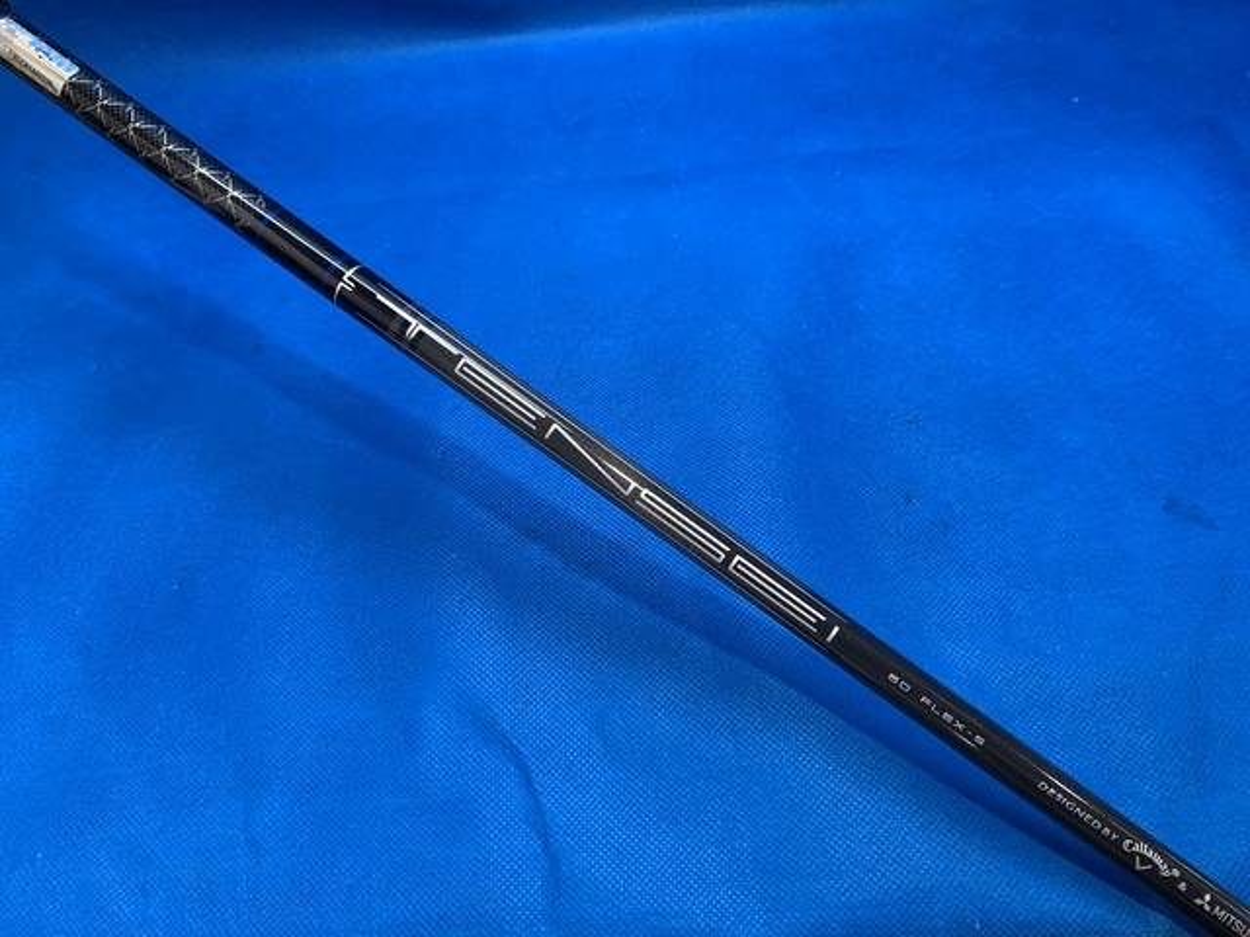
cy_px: 468
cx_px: 625
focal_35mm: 26
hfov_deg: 67.3
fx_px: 939
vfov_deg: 53.1
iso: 125
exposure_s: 1/60
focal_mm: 4.25
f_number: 1.8
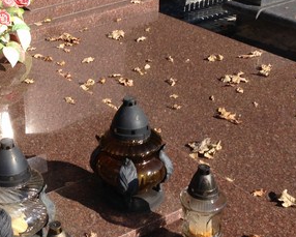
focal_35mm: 72
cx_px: 11
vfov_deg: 21.2
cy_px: 70
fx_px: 631
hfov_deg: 25.3
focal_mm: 4.12
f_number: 2.4
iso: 50
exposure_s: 1/1153
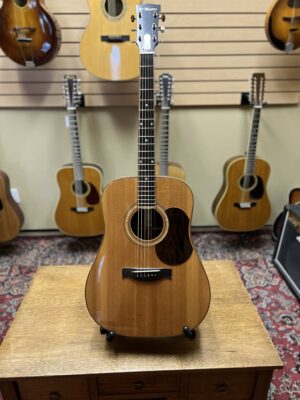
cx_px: 150
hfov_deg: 53.1
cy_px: 200
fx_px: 300
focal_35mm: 26
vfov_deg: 67.3
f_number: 1.5
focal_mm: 5.7
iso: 400
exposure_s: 1/60
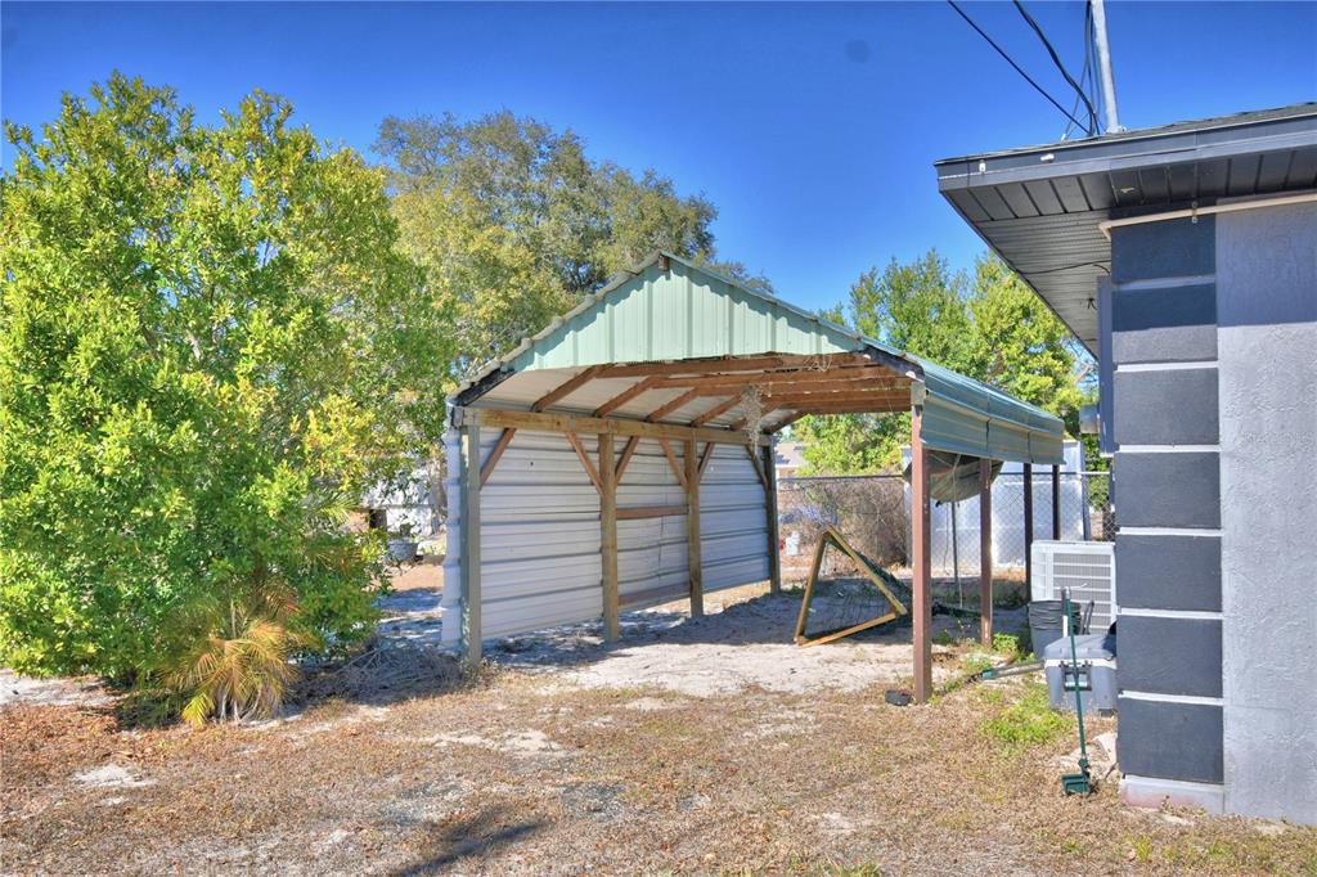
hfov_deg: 61.9
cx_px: 658
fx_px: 1097
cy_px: 438
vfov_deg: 43.6
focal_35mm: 30
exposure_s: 1/640
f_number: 5.6
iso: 100
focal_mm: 20
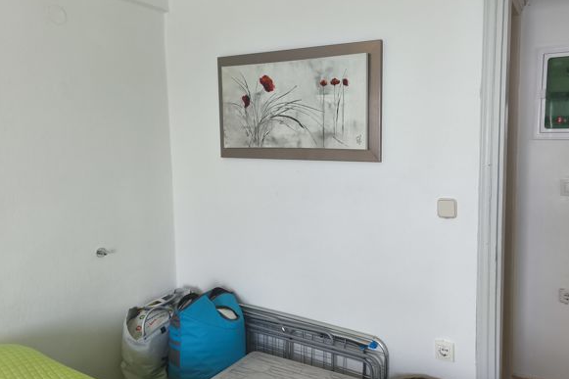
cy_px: 186
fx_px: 458
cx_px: 341
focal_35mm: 29
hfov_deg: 63.1
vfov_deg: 44.9
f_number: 1.7
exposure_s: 1/100
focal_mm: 5.35
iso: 200
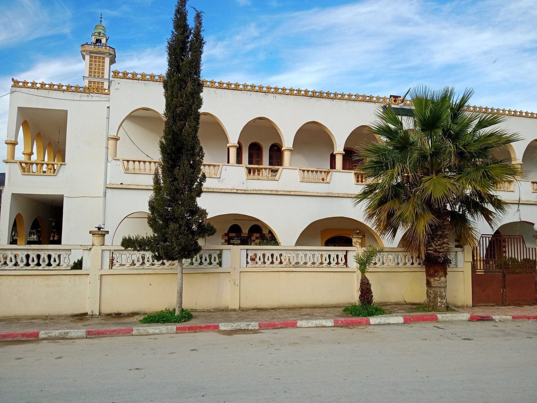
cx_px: 268
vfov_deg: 49.7
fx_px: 434
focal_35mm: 28
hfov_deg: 63.4
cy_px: 202
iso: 111
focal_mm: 4.05
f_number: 1.8
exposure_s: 1/725
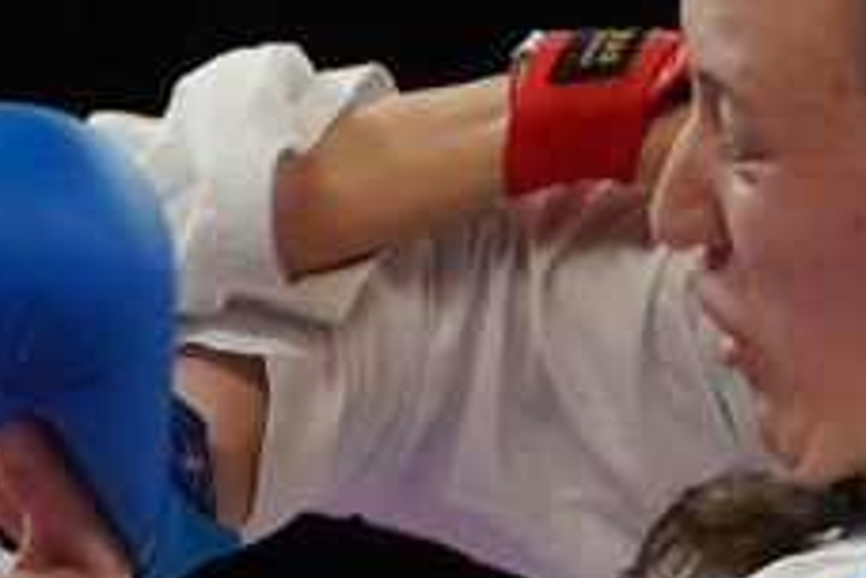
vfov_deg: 1.0
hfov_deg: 1.6
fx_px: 31943
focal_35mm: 1328
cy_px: 1335
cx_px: -558
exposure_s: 1/1000
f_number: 2.8
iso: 1250
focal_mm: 168
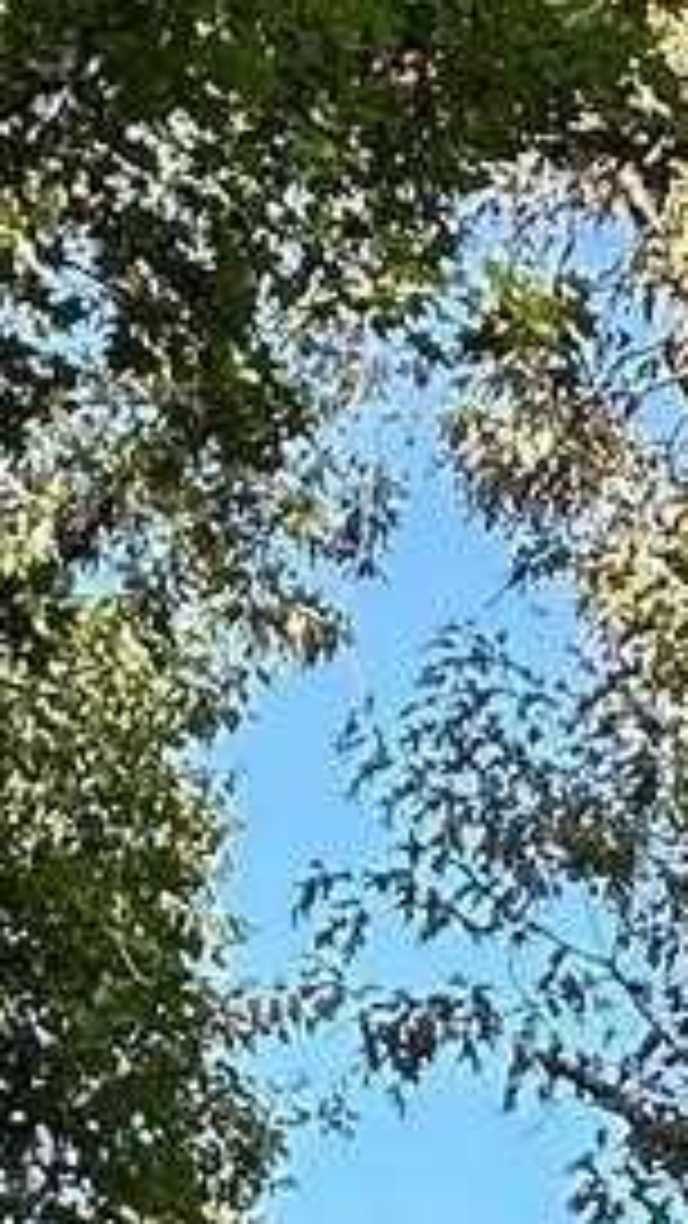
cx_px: 504
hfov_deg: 10.5
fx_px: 3730
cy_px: 1058
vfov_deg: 18.4
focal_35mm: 115
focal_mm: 2.22
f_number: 2.2
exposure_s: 1/269
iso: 40
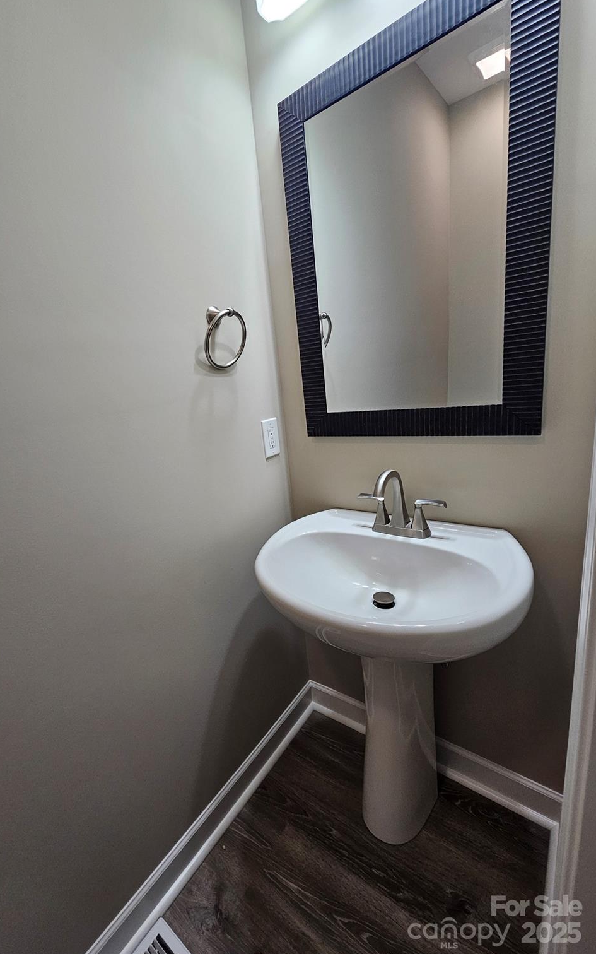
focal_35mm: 14
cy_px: 478
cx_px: 245
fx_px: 364
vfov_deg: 105.3
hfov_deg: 77.9
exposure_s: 1/60
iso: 100
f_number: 2.2
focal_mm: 2.2
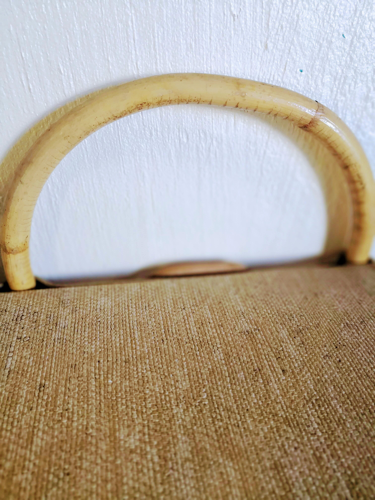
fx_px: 390
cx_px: 188
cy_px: 250
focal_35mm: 27
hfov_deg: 51.4
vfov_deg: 65.3
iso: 125
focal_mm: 3.95
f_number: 4
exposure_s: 1/50
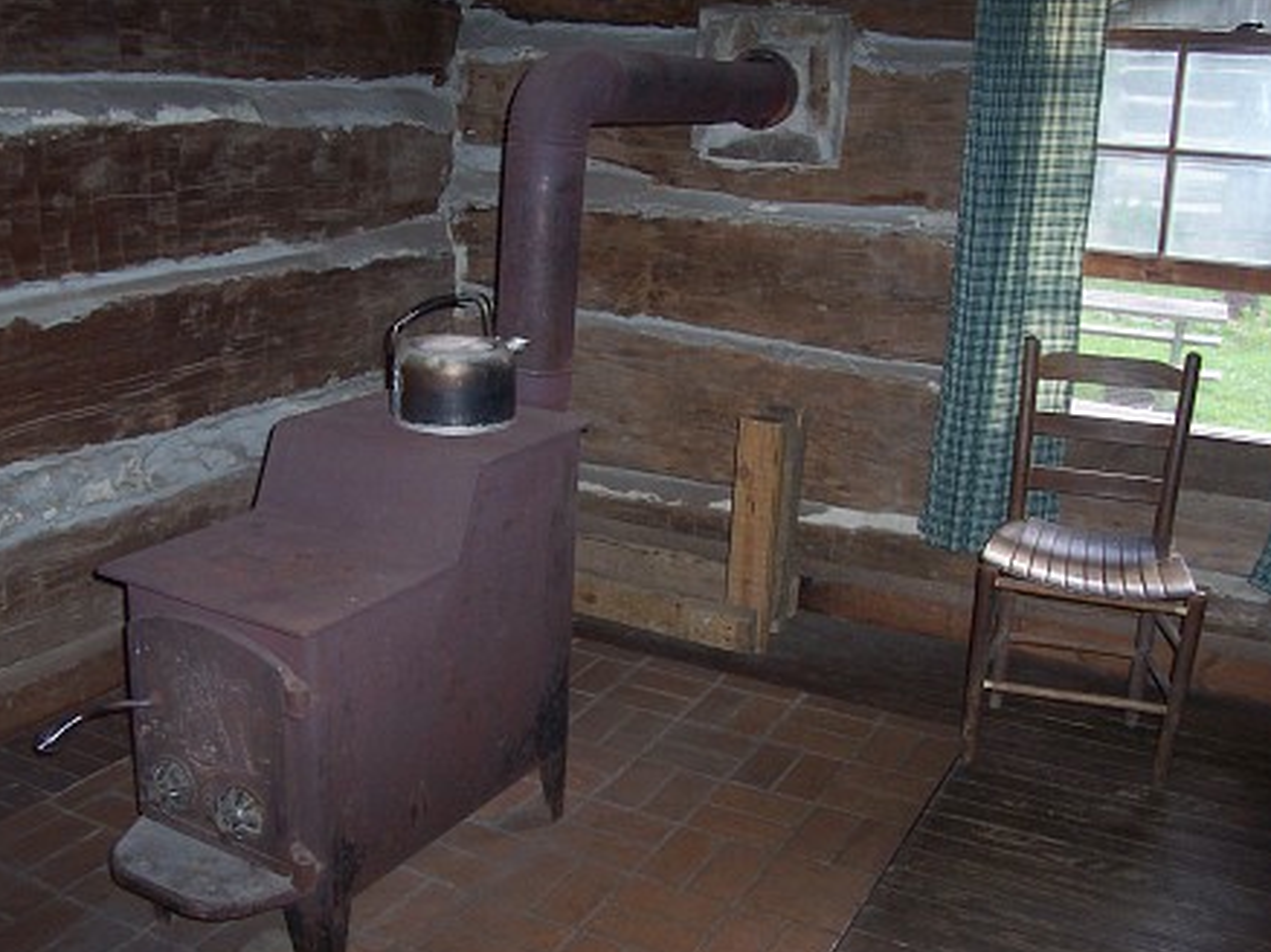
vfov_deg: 37.7
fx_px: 1394
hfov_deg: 49.0
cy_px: 480
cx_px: 621
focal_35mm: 38
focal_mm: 5.6
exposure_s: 1/60
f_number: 2.8
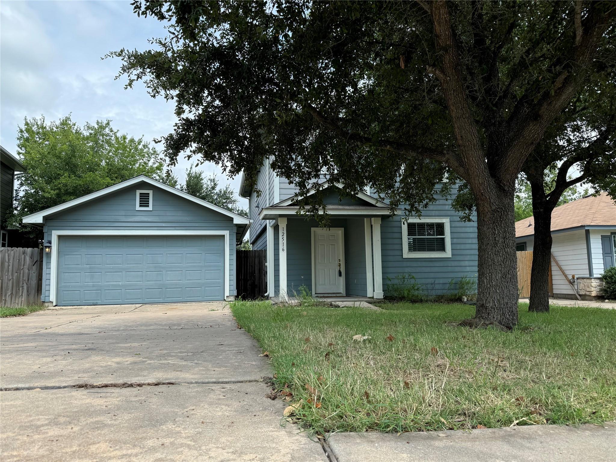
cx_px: 308
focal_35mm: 24
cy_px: 231
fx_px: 427
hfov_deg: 71.6
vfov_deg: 56.8
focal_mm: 6.76
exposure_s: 1/1869
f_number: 1.78
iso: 80
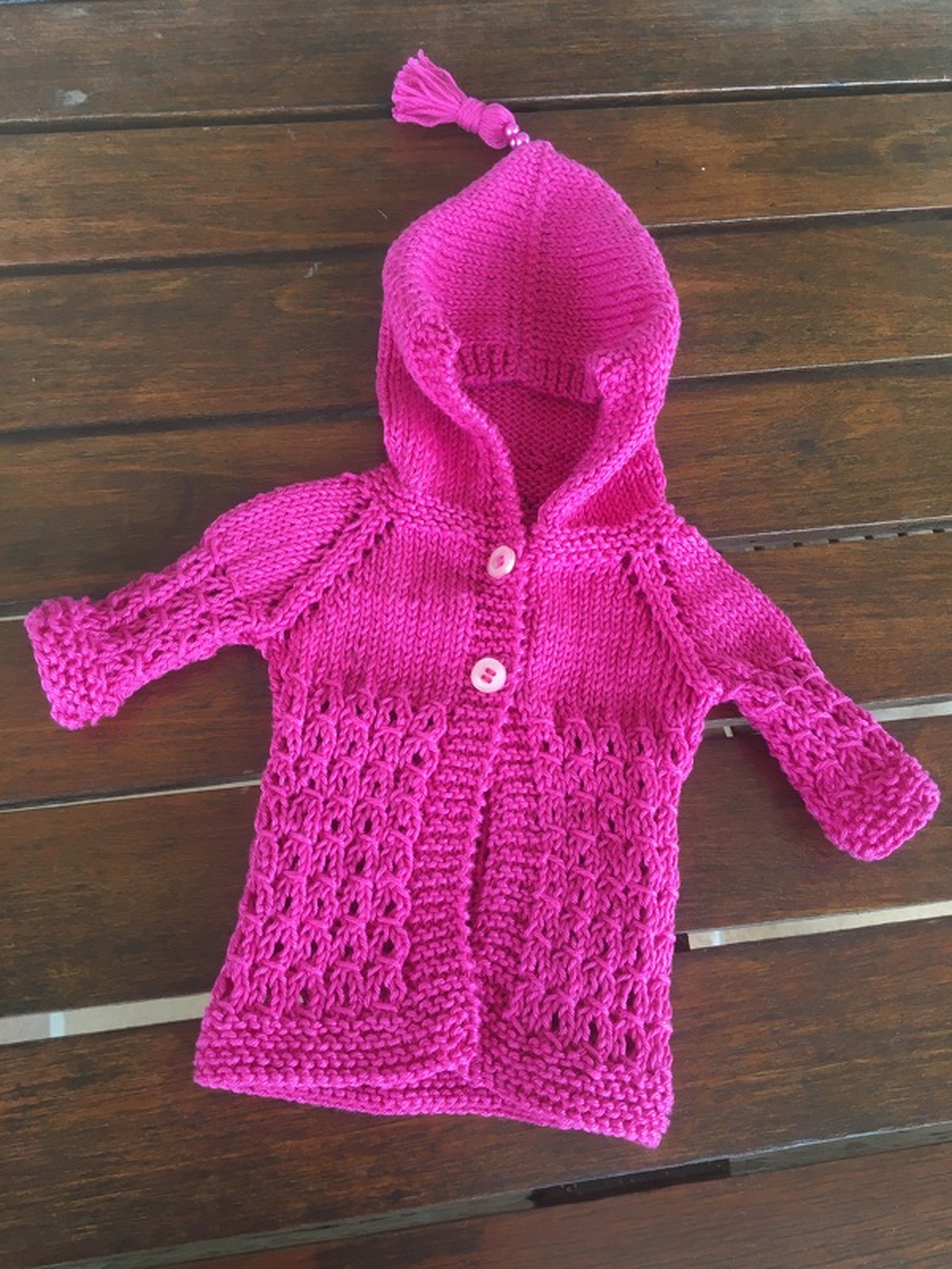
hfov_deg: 48.2
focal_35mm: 29
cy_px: 634
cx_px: 476
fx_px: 1063
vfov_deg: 61.7
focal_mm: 4.15
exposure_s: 1/40
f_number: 2.2
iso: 32
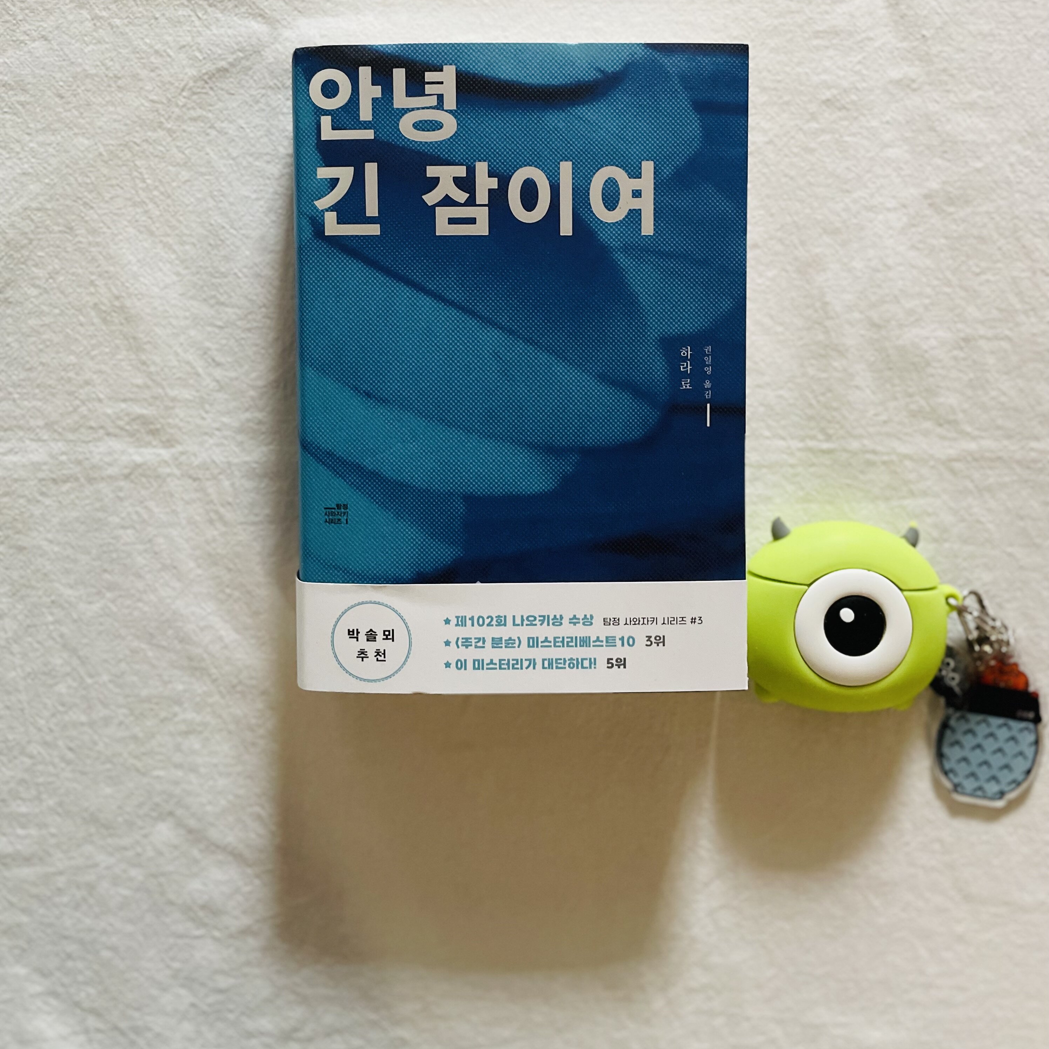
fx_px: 1063
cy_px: 378
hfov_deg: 52.5
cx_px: 519
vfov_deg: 51.8
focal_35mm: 31
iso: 500
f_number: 1.6
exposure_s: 1/40
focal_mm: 4.2
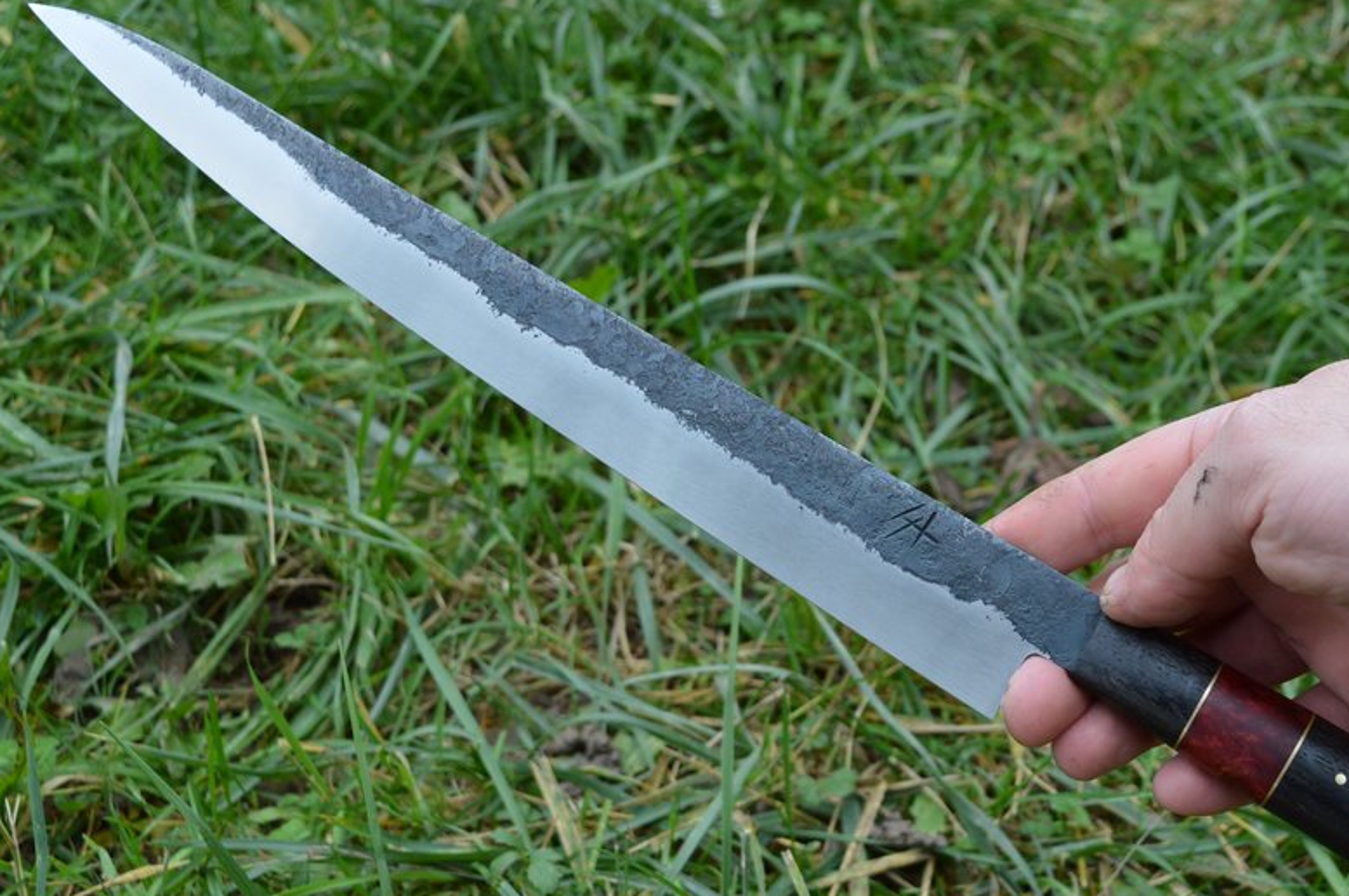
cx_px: 850
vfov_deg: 23.3
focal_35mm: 58
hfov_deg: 34.3
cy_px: 552
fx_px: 2171
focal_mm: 26
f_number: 5.6
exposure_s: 1/125
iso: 400
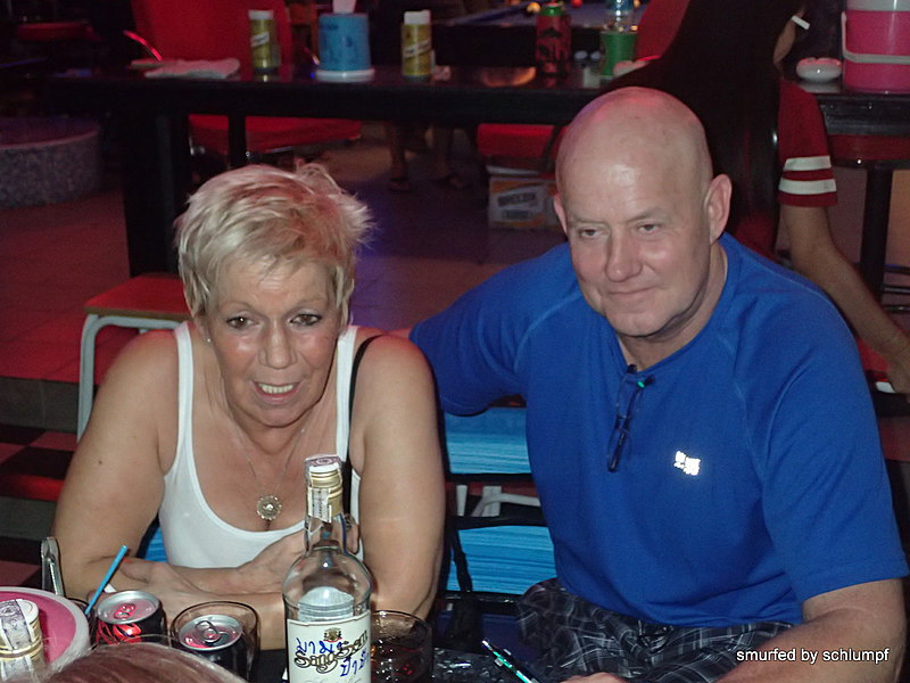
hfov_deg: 41.2
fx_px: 1209
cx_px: 455
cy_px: 342
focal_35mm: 46
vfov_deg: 31.5
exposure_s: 1/50
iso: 800
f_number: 3.1
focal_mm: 8.41
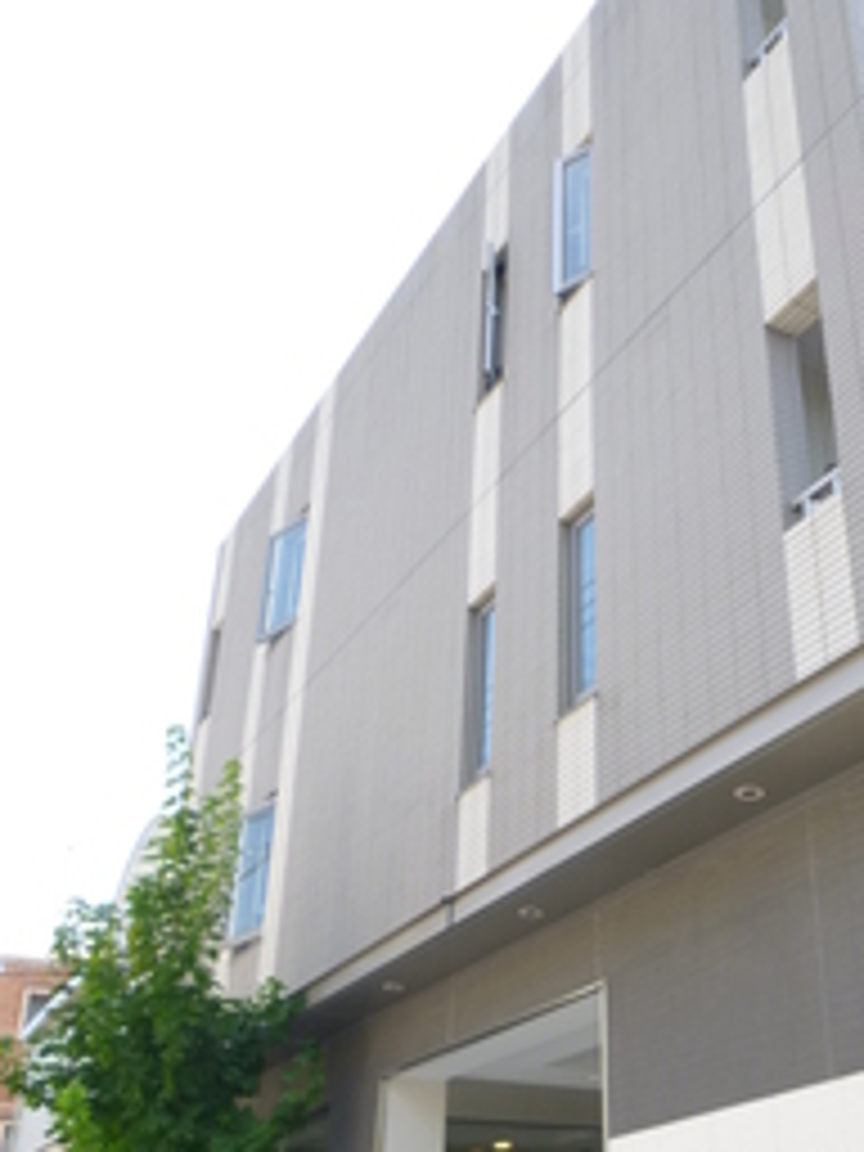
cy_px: 626
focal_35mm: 40
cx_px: 686
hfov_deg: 34.9
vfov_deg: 46.7
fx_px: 1331
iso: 100
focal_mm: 4.5
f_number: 3.9
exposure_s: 1/125
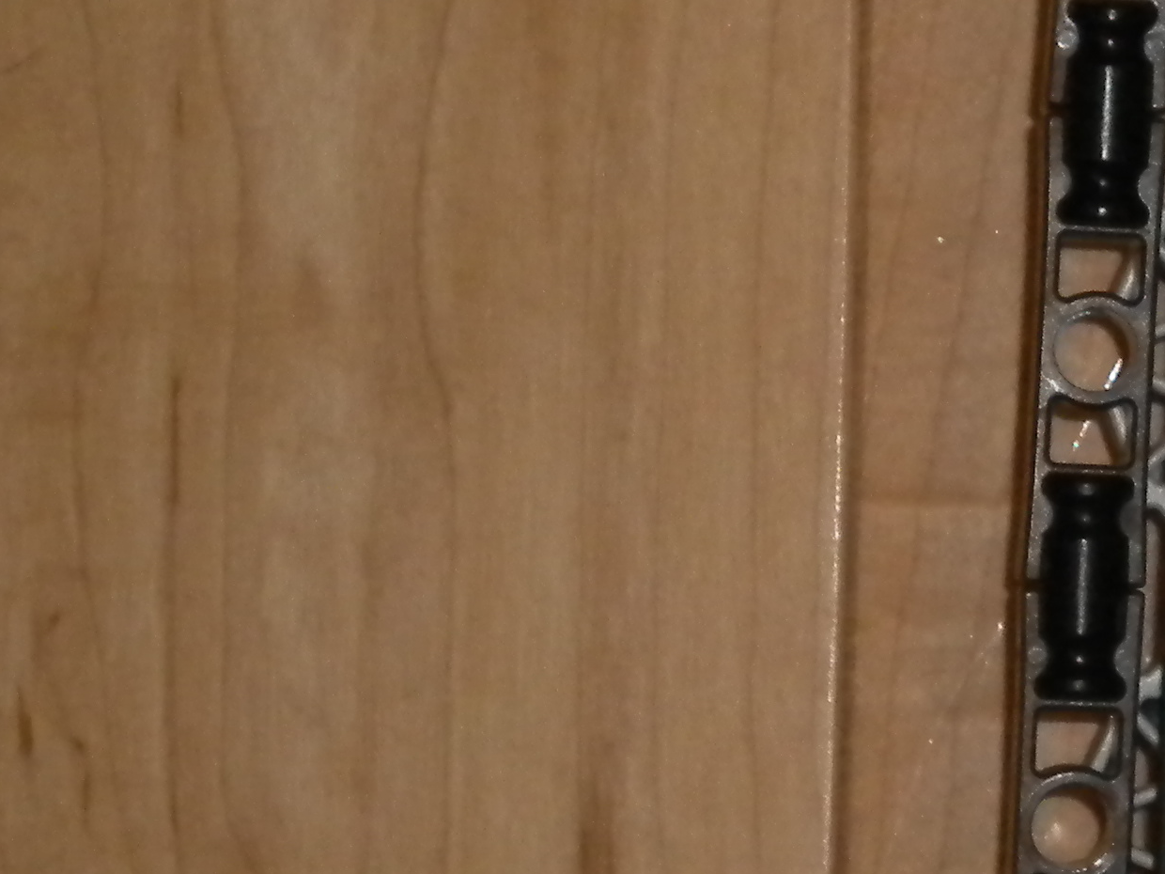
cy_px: 293
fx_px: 6731
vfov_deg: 7.4
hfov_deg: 9.8
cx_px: 1392
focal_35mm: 200
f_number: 4.6
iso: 400
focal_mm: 12.3
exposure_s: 1/60
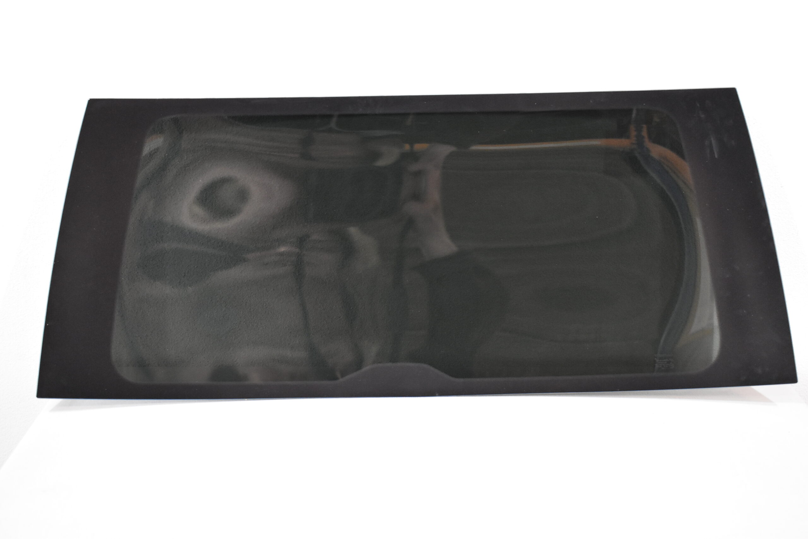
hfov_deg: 45.0
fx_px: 976
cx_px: 404
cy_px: 270
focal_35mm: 44
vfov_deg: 30.9
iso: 3200
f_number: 4.2
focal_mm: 29
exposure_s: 1/125
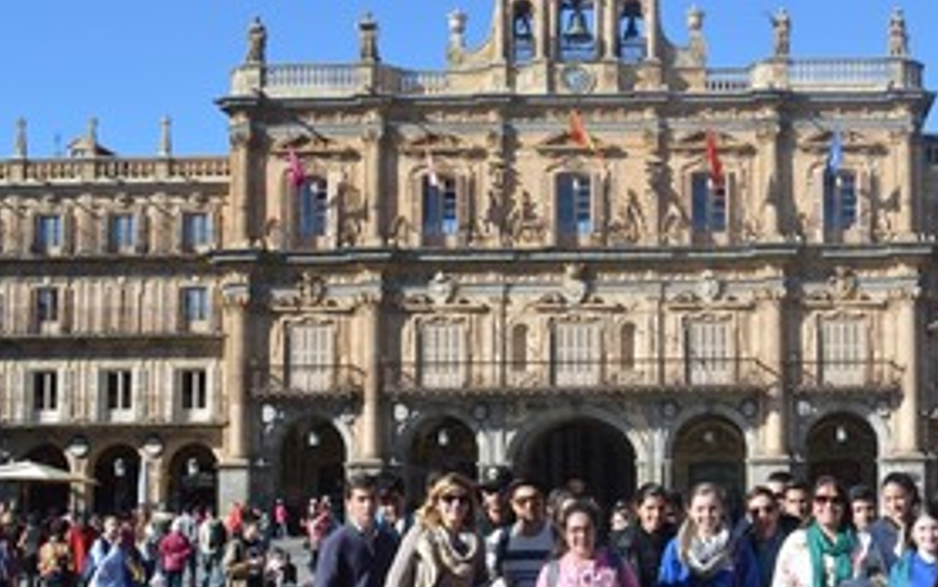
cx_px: 776
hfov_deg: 35.5
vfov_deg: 23.5
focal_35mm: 55
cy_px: 400
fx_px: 1407
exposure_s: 1/500
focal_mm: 20
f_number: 11
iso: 800
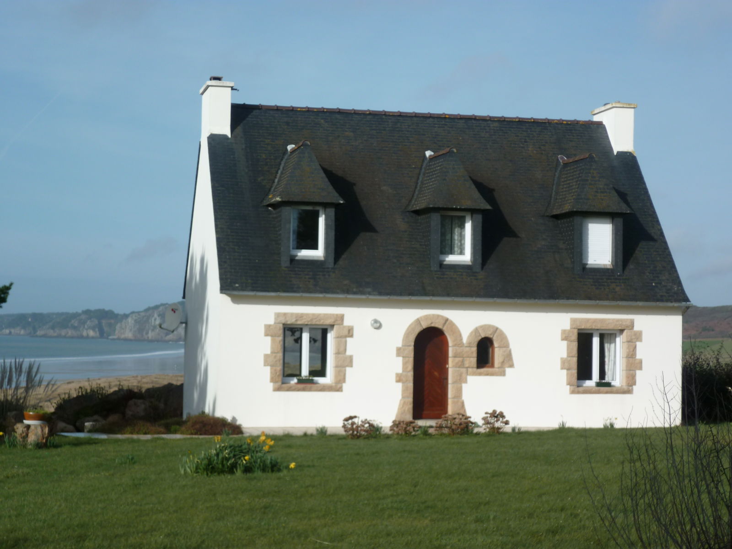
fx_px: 1628
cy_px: 274
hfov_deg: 25.3
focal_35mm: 77
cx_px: 366
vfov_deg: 19.1
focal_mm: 13.7
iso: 80
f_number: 4.7
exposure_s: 1/800
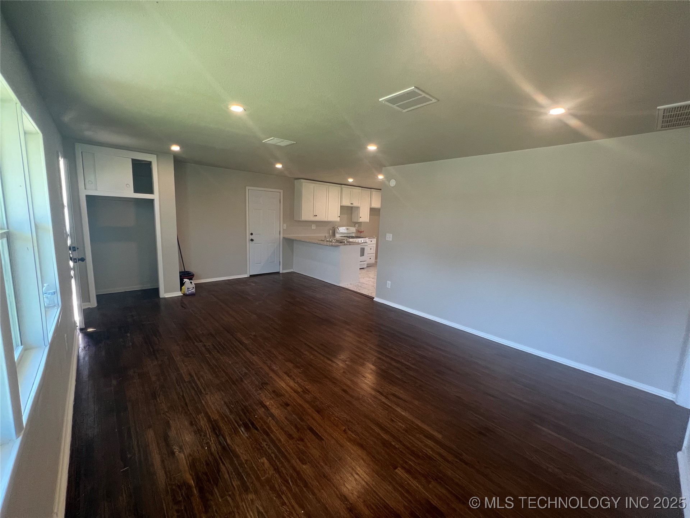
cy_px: 259
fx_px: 259
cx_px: 345
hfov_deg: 106.2
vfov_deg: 89.9
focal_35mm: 13
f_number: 1.8
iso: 200
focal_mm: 1.57
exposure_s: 1/120
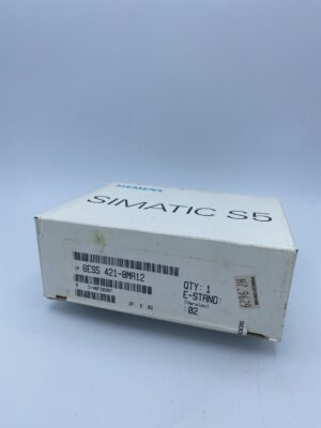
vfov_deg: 67.3
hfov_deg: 53.1
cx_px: 160
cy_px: 214
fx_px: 321
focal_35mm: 26
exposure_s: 1/1779
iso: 32
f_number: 1.8
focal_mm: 4.25
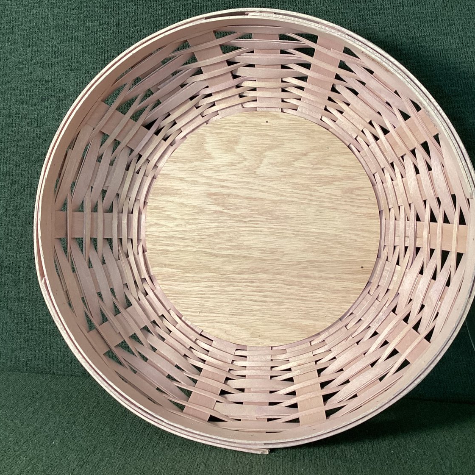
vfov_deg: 44.9
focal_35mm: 37
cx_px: 260
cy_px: 238
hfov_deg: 44.9
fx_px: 574
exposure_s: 1/60
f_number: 2.4
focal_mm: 3.3
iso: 160
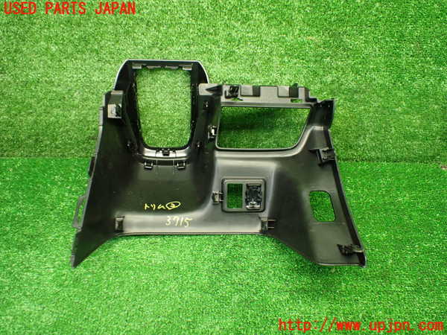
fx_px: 387
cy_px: 168
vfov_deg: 46.8
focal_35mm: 30
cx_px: 224
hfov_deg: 60.0
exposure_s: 1/80
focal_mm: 5.4
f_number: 2.3
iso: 800
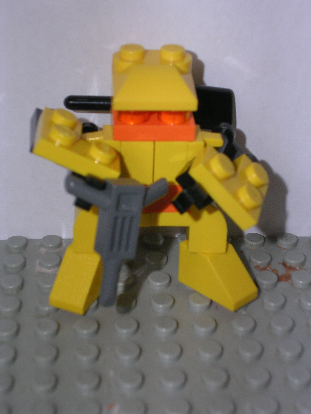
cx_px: 156
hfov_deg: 19.4
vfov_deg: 25.7
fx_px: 910
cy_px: 207
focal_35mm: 76
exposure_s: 1/60.1
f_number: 3.9
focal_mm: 11.5
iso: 50
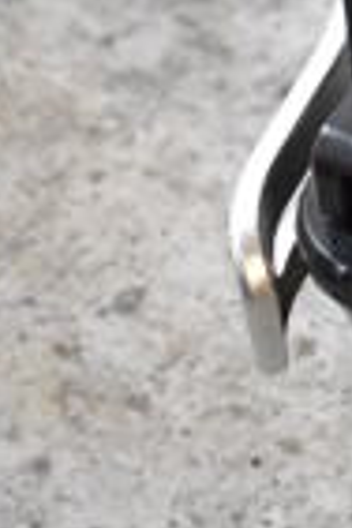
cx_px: 914
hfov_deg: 7.3
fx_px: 2566
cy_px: -571
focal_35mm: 175
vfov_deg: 10.6
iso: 5000
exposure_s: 1/125
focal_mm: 18
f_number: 3.5
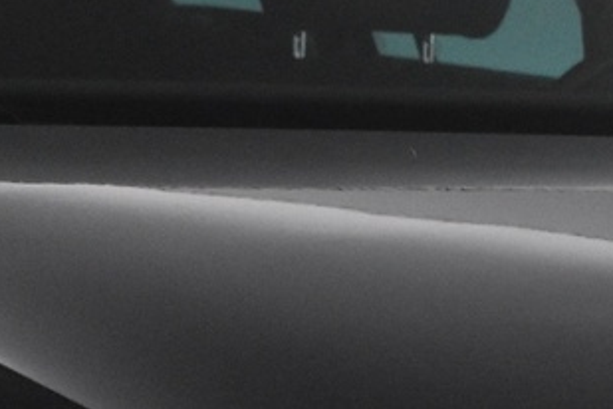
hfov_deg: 8.9
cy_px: 961
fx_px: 3875
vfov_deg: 5.8
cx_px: 802
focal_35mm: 228
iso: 3200
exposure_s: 1/200
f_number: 7.1
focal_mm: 29
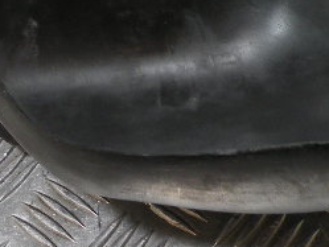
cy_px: -145
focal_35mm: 111
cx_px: 79
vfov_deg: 12.6
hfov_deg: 17.6
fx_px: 1055
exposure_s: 1/89
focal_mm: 4.7
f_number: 2.8
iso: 107
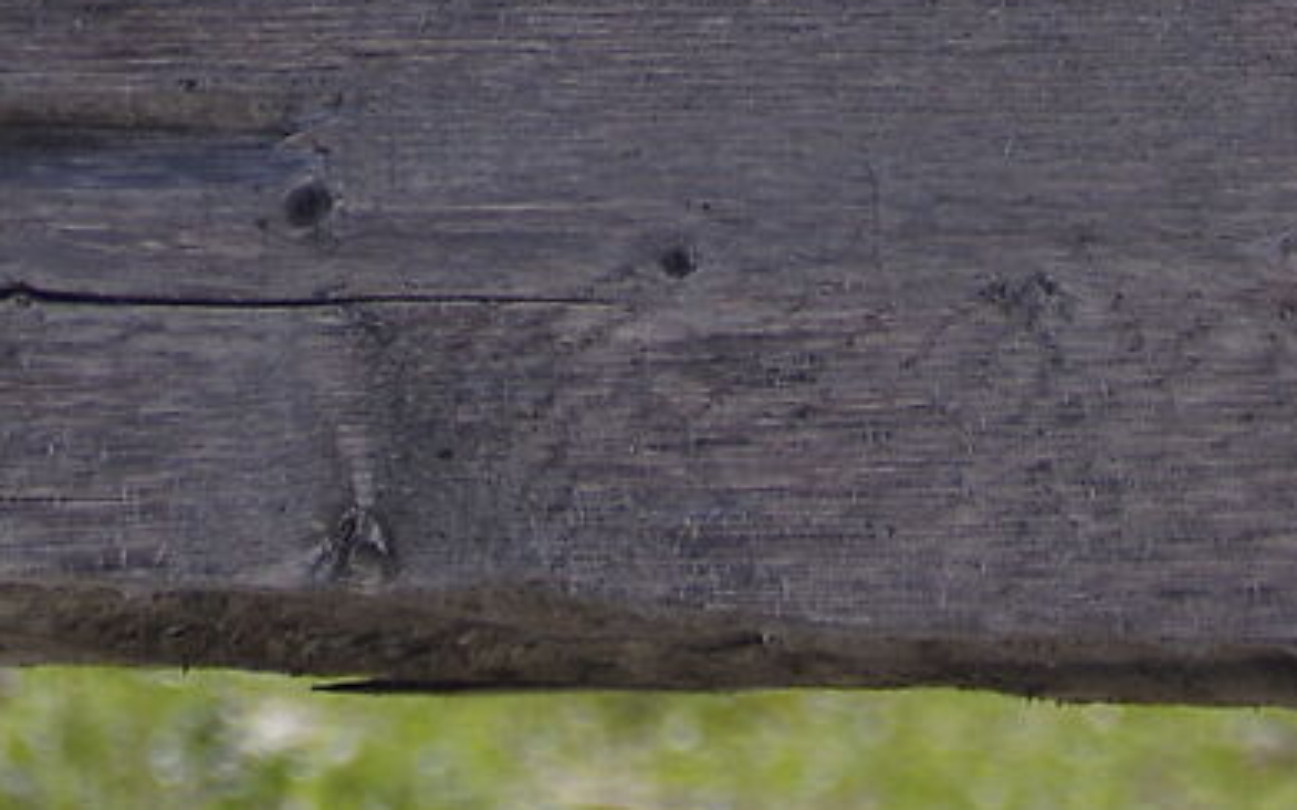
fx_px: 9504
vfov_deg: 4.6
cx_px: 1002
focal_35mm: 269
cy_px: -1832
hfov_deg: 7.8
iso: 100
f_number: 2.8
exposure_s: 1/1250
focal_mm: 29
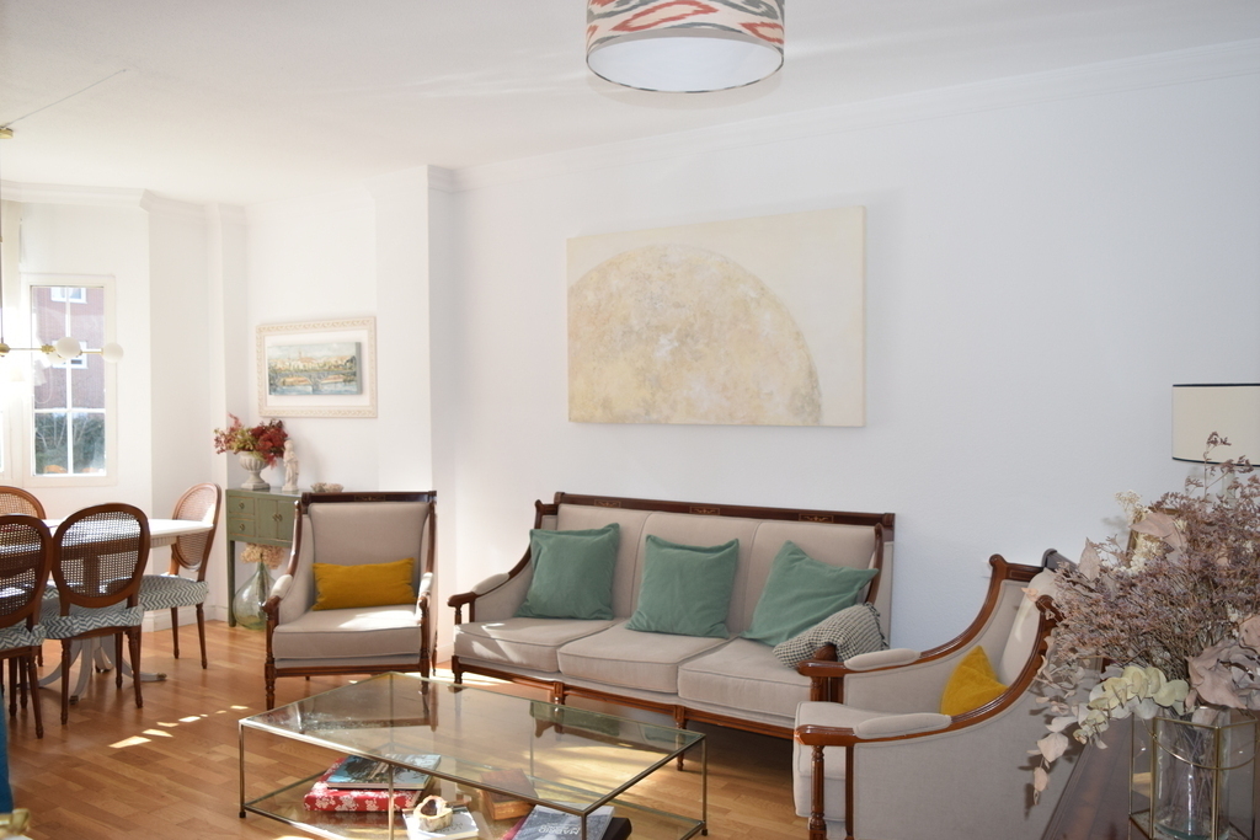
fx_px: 945
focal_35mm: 27
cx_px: 630
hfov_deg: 67.4
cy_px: 420
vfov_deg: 47.9
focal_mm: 18
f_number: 3.5
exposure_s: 1/200
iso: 400
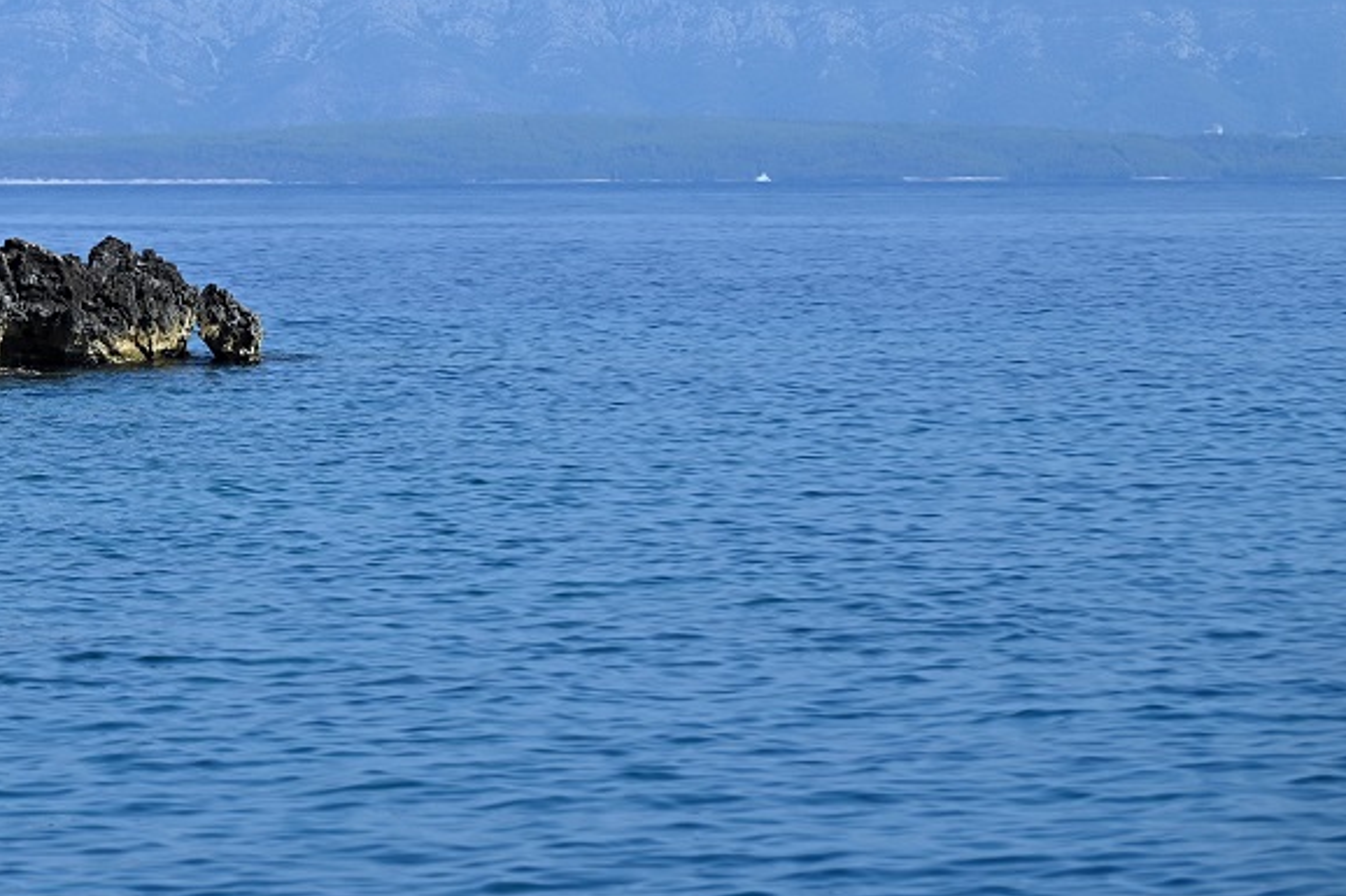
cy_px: -62
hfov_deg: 8.1
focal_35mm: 252
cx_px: -98
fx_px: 9419
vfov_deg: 5.4
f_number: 7.1
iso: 100
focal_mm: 112
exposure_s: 1/800
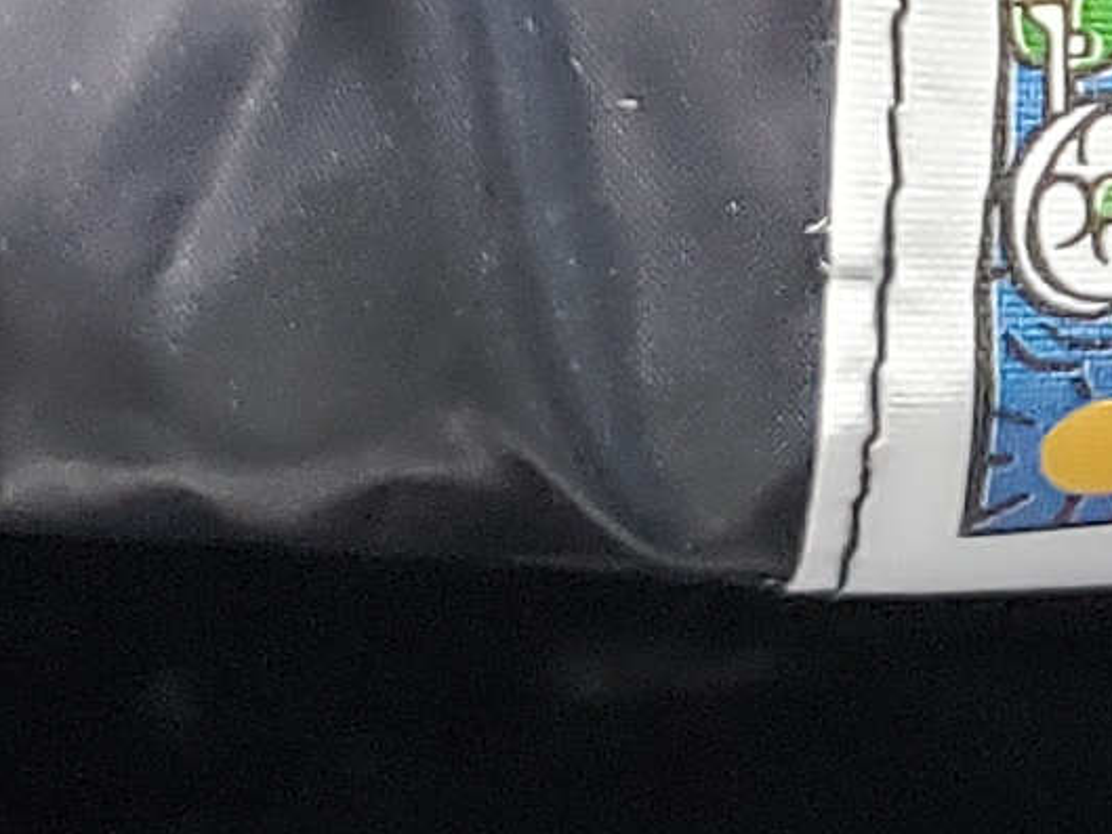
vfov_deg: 7.4
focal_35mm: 198
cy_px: -506
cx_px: 2302
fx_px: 6362
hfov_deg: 9.3
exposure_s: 1/100
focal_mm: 4.3
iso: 320
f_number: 1.5
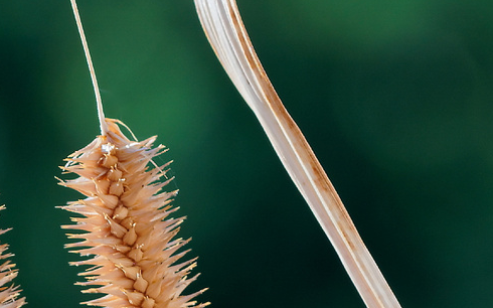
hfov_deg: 4.6
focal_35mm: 455
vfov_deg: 2.9
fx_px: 6112
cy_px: 290
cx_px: -18
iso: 100
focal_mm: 90
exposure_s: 1/50
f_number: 7.1
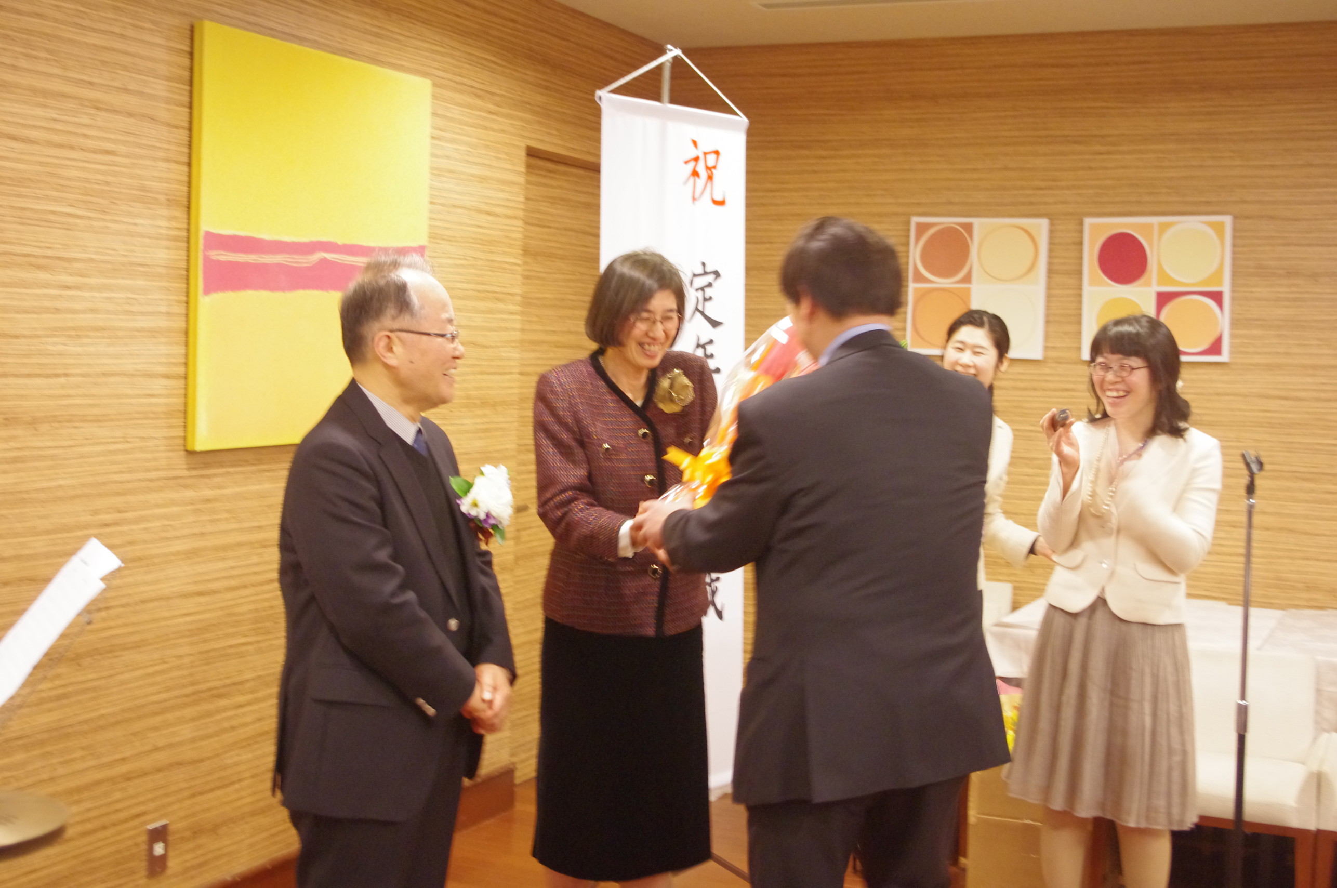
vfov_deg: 27.5
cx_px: 668
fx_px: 1818
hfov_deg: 40.4
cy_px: 444
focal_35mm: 49
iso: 2000
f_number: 4
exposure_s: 1/15
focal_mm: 32.5
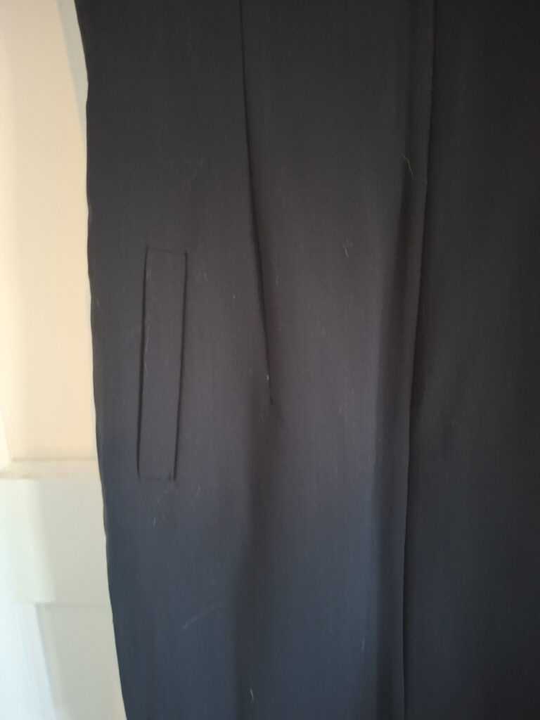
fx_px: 478
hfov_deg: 58.9
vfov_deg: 73.9
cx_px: 270
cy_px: 360
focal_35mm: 23
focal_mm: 5.54
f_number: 1.8
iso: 800
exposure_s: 1/20
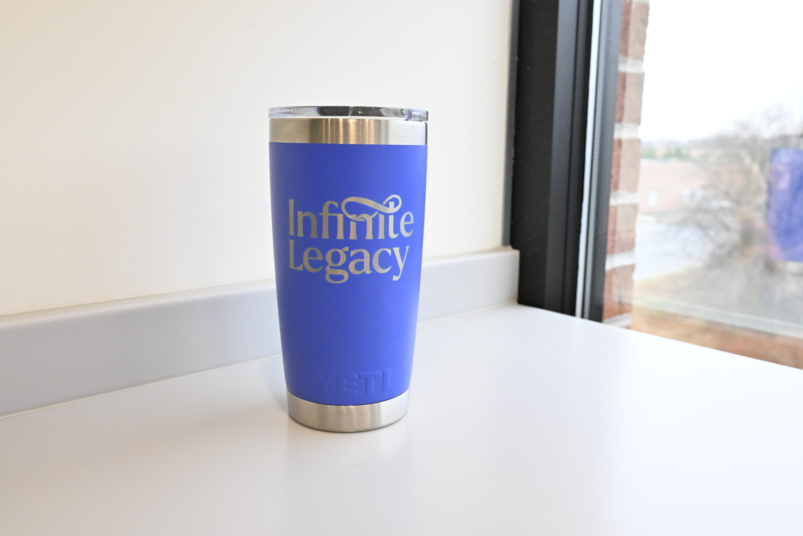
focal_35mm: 30
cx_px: 402
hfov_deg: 61.9
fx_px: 669
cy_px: 268
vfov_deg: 43.6
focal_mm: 30
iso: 6400
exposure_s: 1/100
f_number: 9
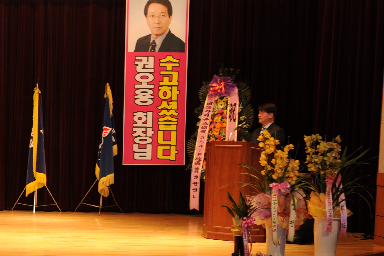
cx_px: -58
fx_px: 1066
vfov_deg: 13.5
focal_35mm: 100
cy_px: 236
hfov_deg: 19.4
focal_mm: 38
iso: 400
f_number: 5.6
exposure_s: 1/50
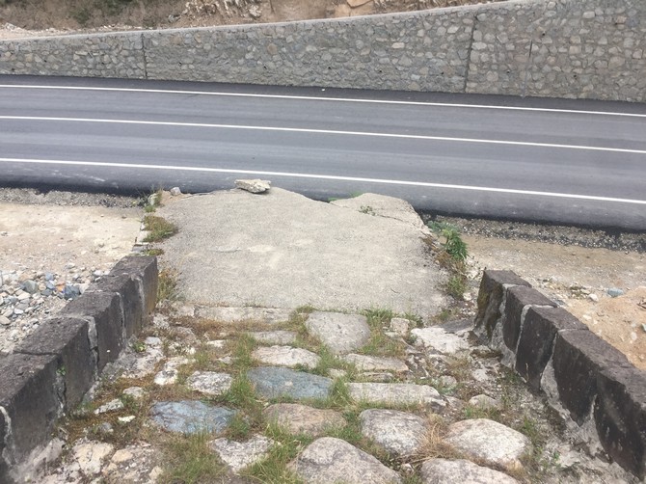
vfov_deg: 48.2
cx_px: 323
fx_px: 541
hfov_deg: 61.7
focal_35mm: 29
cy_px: 242
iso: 32
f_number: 2.2
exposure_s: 1/50
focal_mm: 4.15
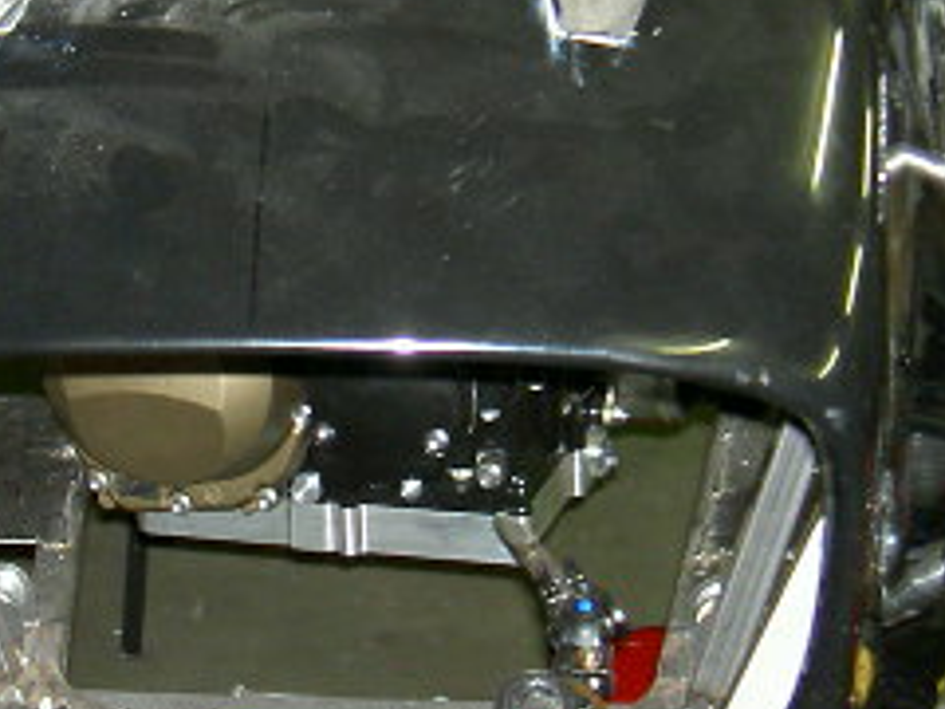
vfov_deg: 14.2
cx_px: 323
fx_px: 2839
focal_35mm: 104
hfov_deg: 18.8
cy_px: 228
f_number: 2.8
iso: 100
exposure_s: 1/59.5
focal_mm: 8
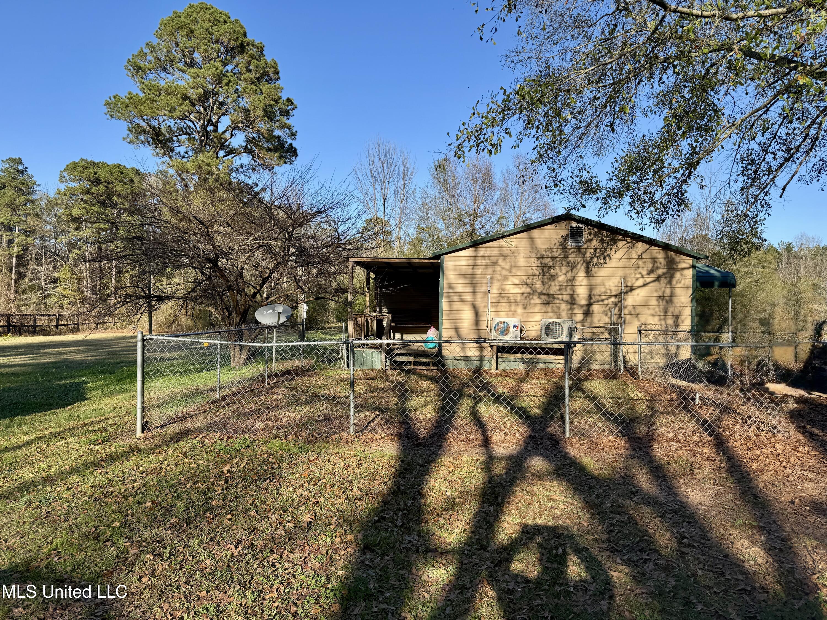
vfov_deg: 56.8
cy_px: 310
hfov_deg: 71.6
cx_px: 414
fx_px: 573
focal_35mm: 24
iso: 80
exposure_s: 1/2415
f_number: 1.78
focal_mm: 6.76
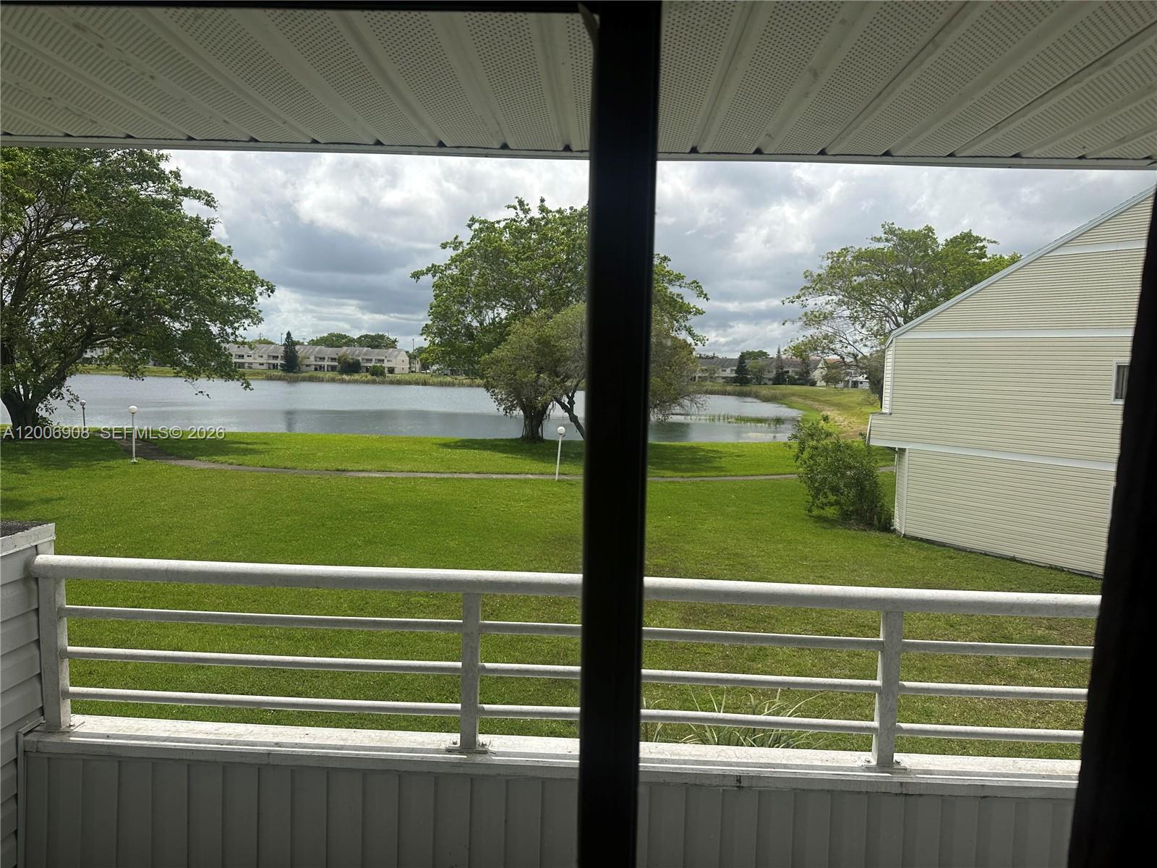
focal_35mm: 24
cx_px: 578
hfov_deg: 71.6
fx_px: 802
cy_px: 434
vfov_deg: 56.8
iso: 80
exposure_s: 1/3597
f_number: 1.78
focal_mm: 6.86
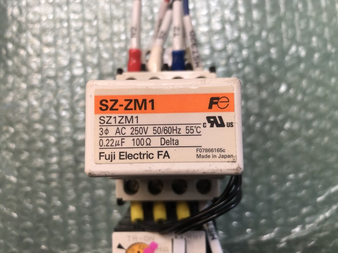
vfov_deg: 49.7
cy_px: 126
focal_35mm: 28
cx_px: 169
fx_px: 273
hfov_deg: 63.4
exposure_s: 1/17
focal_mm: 3.99
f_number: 1.8
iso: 40
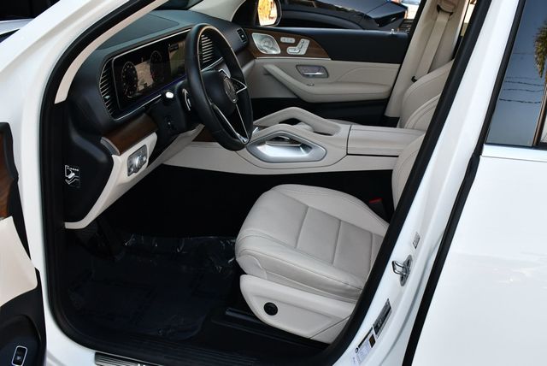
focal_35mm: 36
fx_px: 547
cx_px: 274
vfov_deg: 36.9
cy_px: 183
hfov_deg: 53.1
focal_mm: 18
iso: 400
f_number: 5.6
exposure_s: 1/250
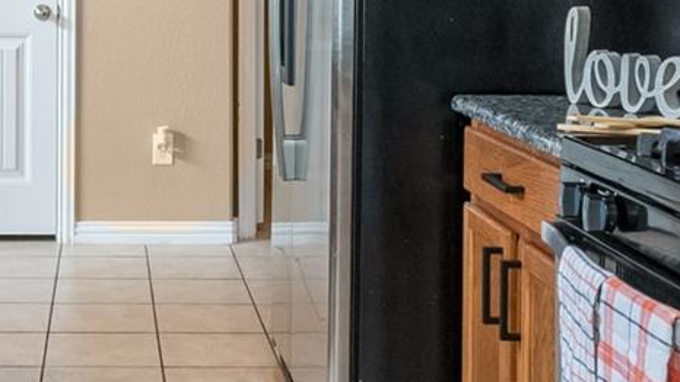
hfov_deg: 29.8
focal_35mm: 69
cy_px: 7
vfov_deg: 17.1
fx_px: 1244
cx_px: 121
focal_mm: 10
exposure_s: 1/30
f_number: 6.3
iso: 800
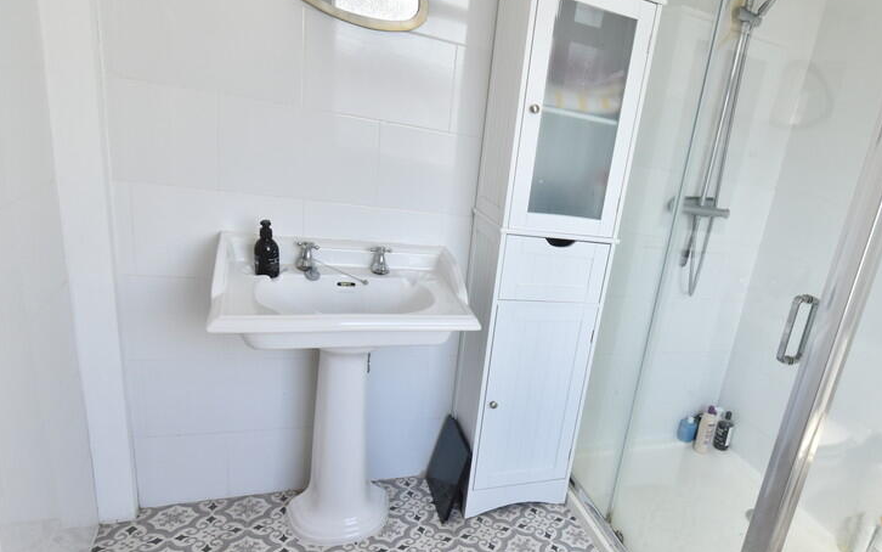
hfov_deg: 73.0
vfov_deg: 51.4
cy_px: 319
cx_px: 594
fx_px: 570
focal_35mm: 24
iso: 500
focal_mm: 11
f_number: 5.6
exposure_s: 1/125
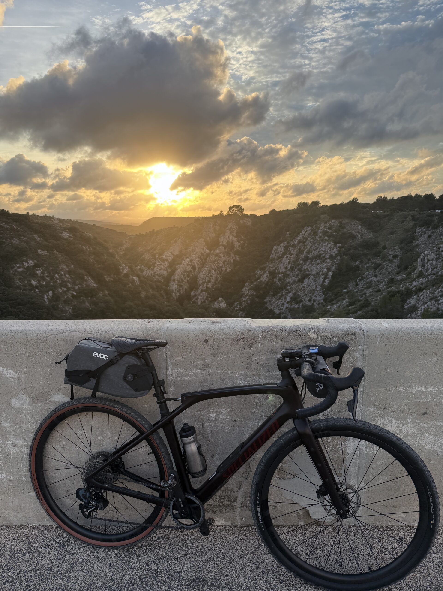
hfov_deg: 56.8
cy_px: 296
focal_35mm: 24
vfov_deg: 71.6
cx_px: 222
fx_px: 410
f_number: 1.78
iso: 80
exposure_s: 1/1437
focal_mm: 6.76
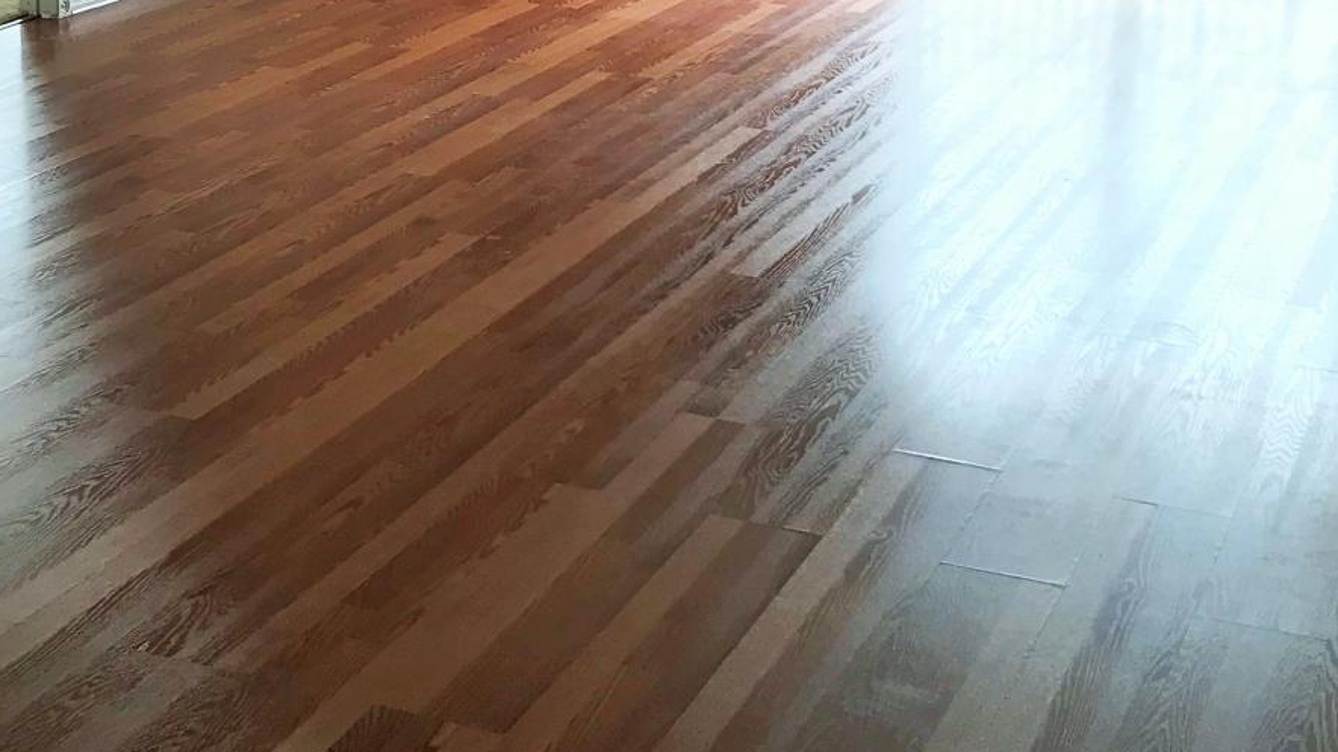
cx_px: 513
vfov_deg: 17.1
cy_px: -15
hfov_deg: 30.5
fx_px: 2448
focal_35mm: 69
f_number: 1.8
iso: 25
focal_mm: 3.99
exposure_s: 1/120
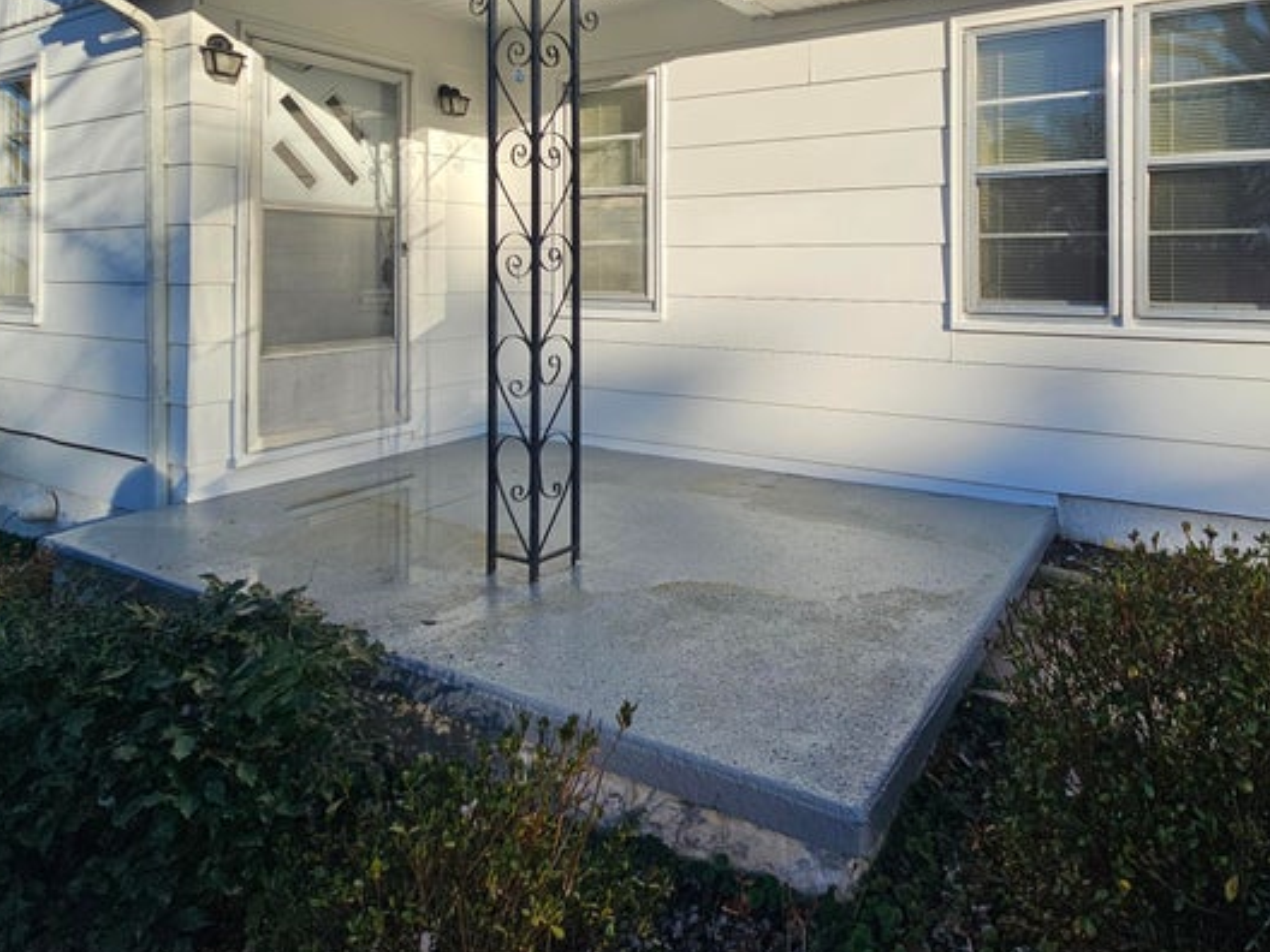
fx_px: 770
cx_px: 761
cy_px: 255
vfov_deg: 60.5
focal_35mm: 21
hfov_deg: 78.1
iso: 50
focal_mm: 2.2
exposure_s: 1/1904
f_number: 2.2
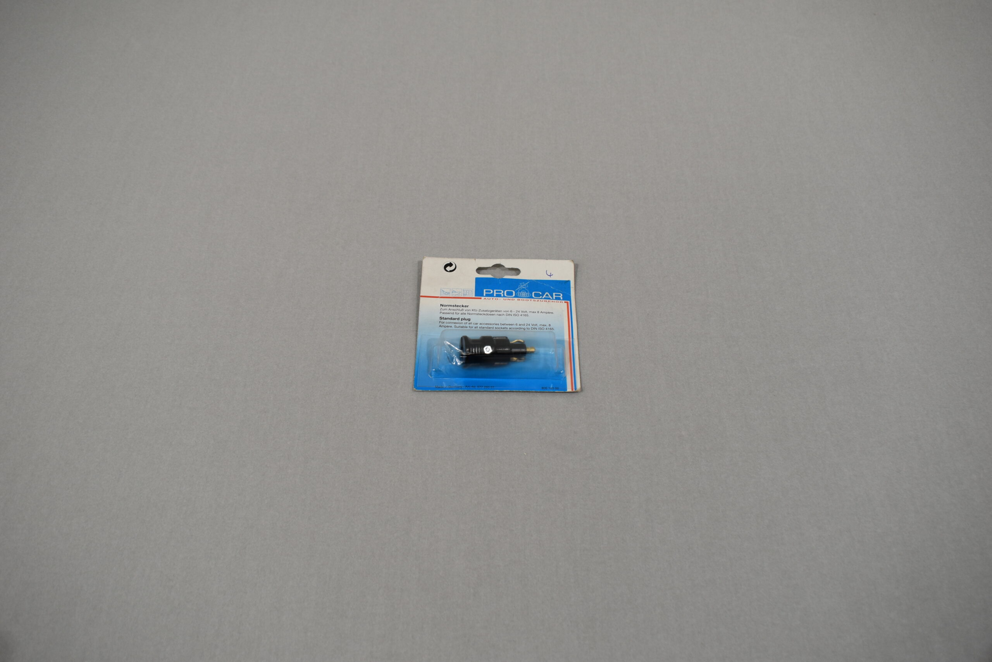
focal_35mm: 33
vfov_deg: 40.0
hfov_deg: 57.2
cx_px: 496
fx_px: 909
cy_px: 331
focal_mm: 22
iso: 320
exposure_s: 1/125
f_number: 5.6
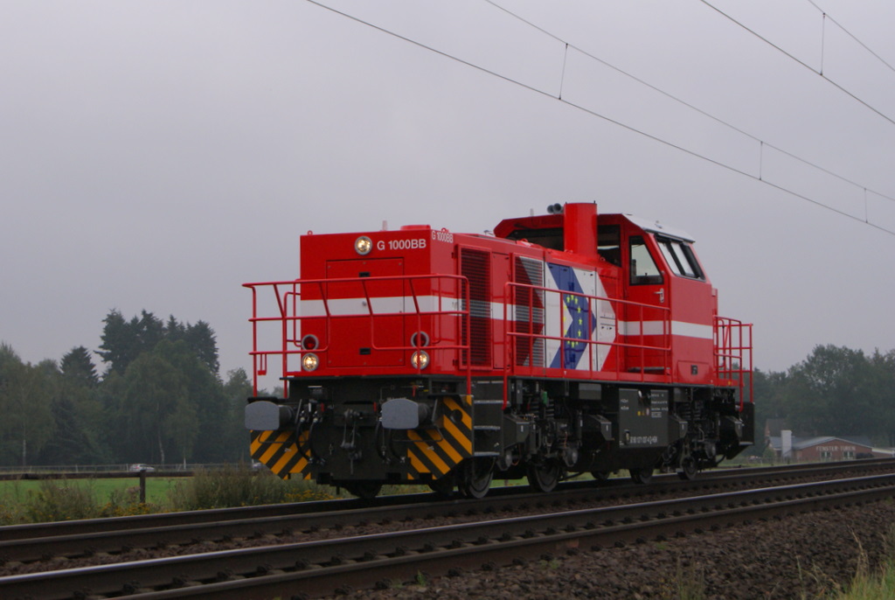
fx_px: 2054
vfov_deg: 16.6
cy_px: 300
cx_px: 448
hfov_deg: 24.6
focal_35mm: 82
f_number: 9
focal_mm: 55
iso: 400
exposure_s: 1/1000
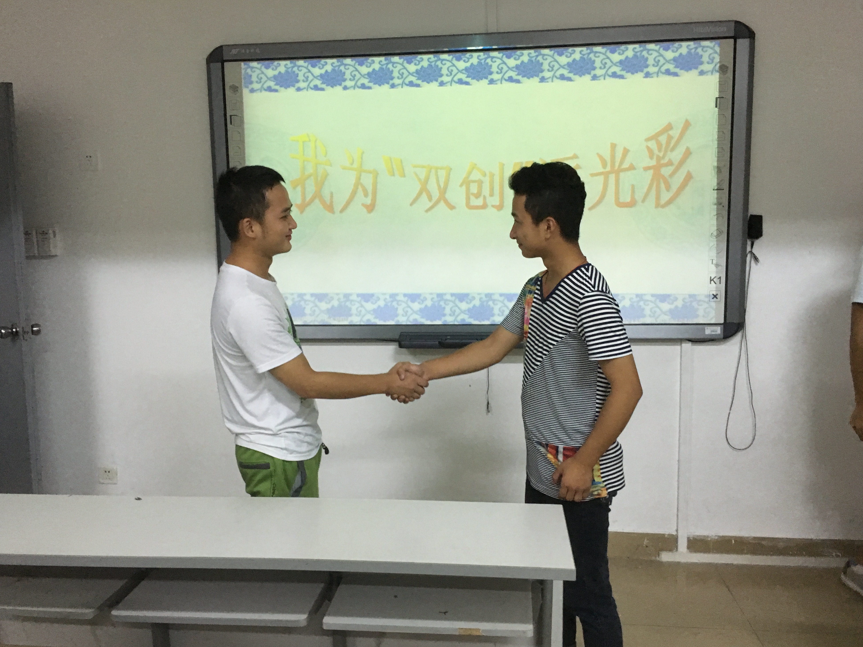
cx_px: 424
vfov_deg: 46.8
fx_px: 748
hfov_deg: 60.0
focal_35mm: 30
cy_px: 328
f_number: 2.2
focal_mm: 4.15
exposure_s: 1/25
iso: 200
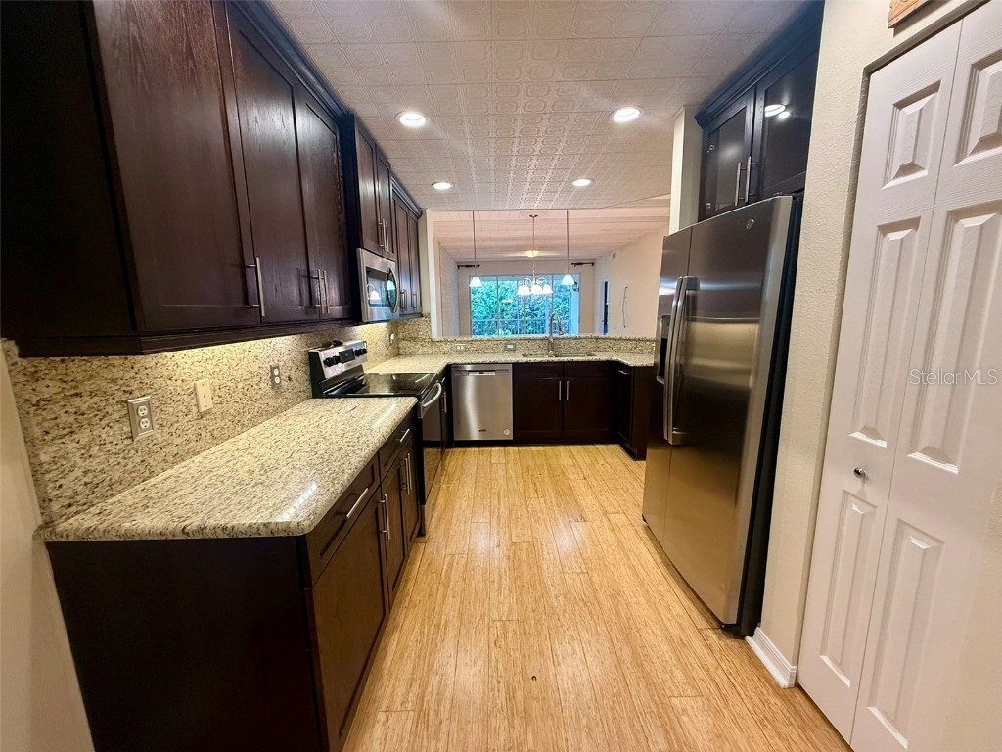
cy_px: 376
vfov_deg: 85.7
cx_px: 501
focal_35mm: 14
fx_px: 405
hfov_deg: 102.1
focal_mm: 2.22
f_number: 2.2
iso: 250
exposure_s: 1/60
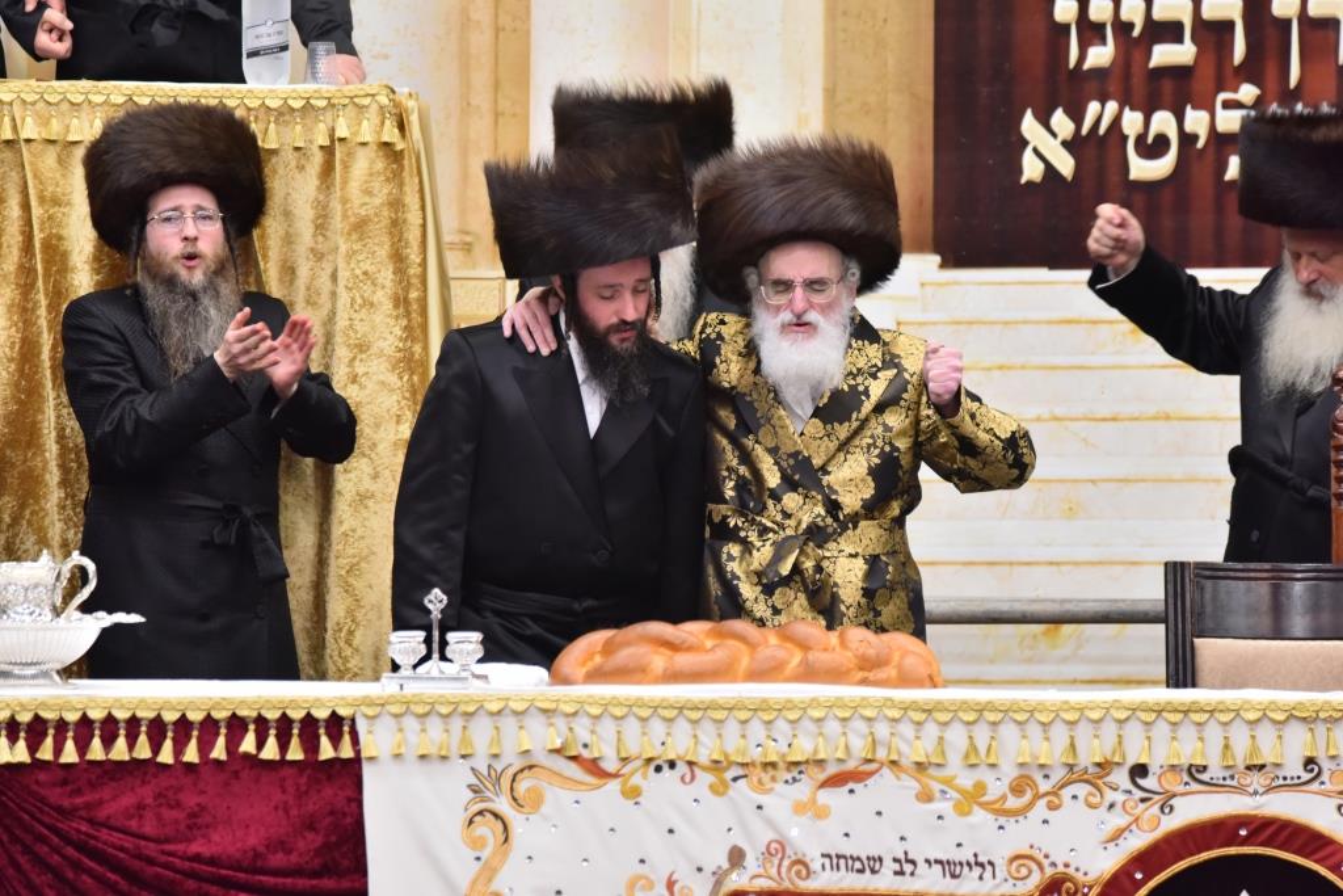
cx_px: 672
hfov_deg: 5.7
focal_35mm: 360
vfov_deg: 3.8
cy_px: 448
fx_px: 13431
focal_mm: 360
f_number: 6
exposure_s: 1/200
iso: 2000
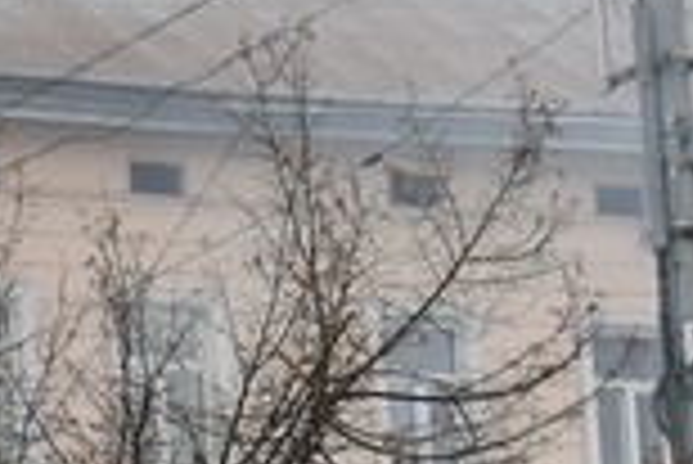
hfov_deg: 7.7
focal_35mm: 239
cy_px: 286
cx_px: -1274
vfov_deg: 5.8
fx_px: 4605
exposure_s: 1/200
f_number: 4.5
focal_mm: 24
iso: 100
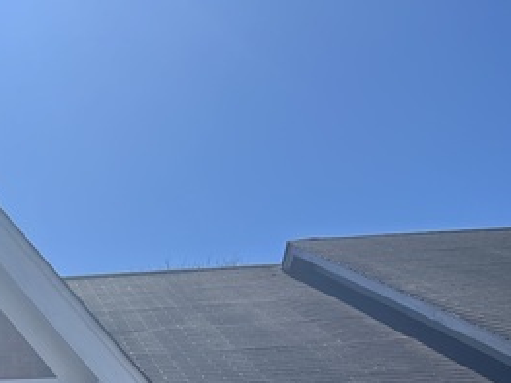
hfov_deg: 21.7
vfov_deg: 17.7
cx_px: -196
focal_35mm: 79
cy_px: 474
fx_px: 1166
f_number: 1.6
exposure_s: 1/3745
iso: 50
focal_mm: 5.1
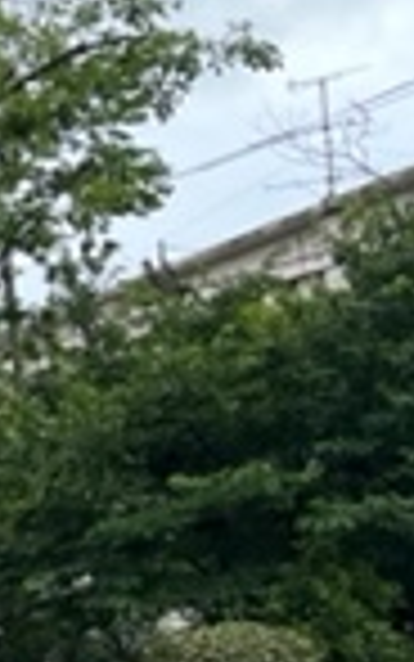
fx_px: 2164
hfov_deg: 9.1
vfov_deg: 17.3
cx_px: -774
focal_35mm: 120
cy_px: 509
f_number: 1.6
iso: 50
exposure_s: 1/1992
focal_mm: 5.1
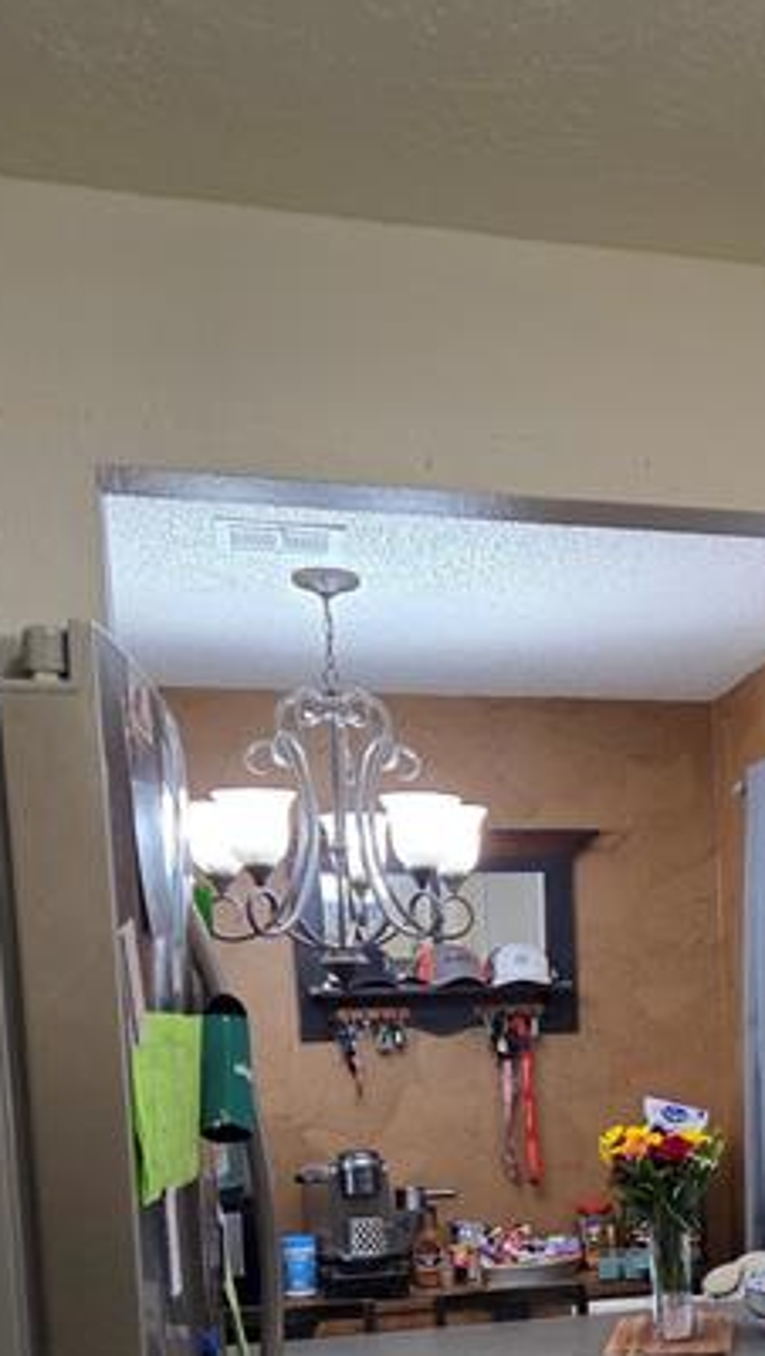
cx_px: 816
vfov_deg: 40.4
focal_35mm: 48
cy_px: 1160
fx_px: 1728
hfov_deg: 23.6
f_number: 1.8
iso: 320
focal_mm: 5.4
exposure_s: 1/120
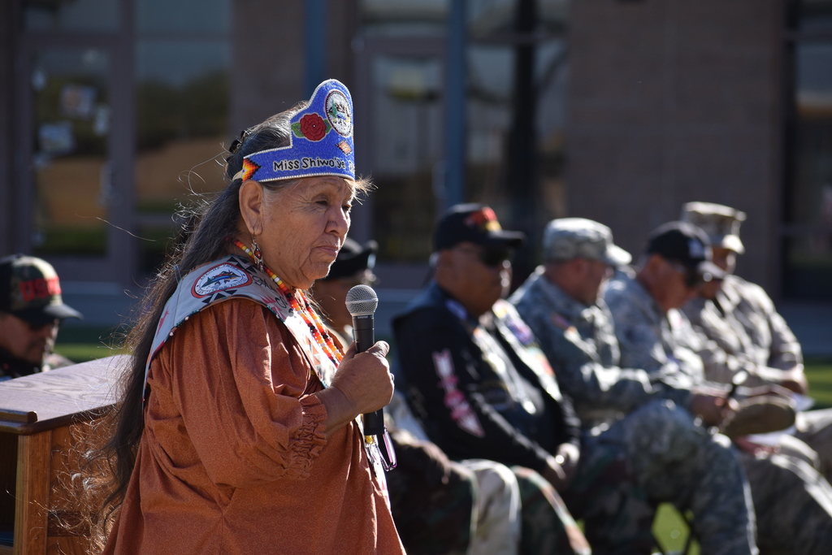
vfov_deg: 6.5
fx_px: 4854
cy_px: 278
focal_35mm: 210
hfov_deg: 9.8
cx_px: 416
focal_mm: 140
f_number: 5.6
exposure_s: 1/1000
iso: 250
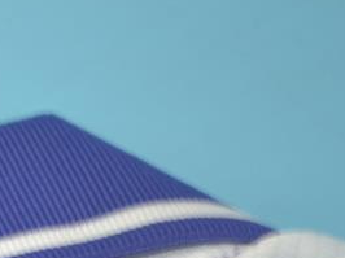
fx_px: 2918
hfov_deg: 6.6
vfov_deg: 5.0
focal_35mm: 293
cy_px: 350
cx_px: -336
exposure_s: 1/60
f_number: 5.6
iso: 200
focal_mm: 50
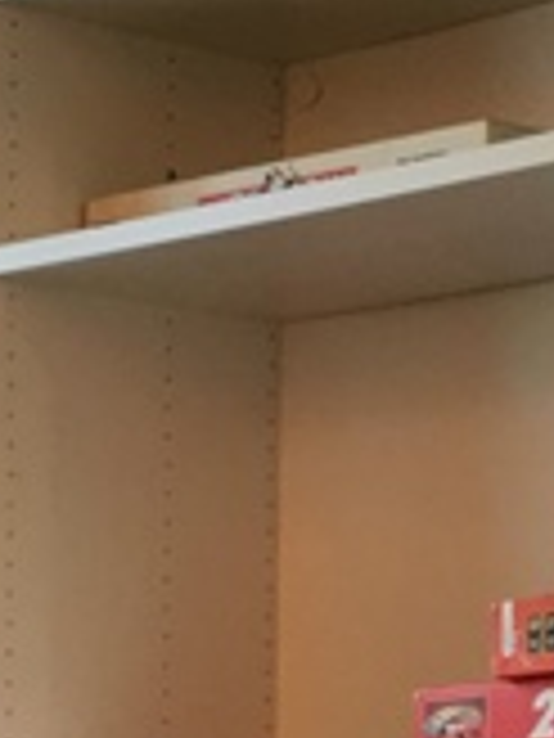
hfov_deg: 8.1
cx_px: -504
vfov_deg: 10.8
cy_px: 1138
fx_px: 3756
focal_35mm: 176
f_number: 1.8
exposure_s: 1/50
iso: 100
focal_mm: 5.58
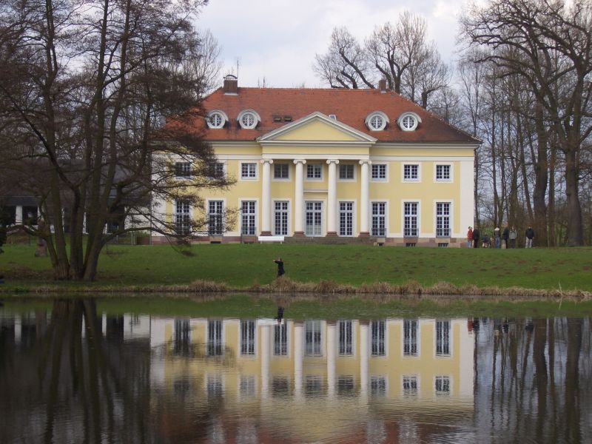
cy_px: 222
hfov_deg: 22.3
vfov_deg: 16.8
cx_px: 296
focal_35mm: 88
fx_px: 1505
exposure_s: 1/250
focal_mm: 14.6
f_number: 4.4
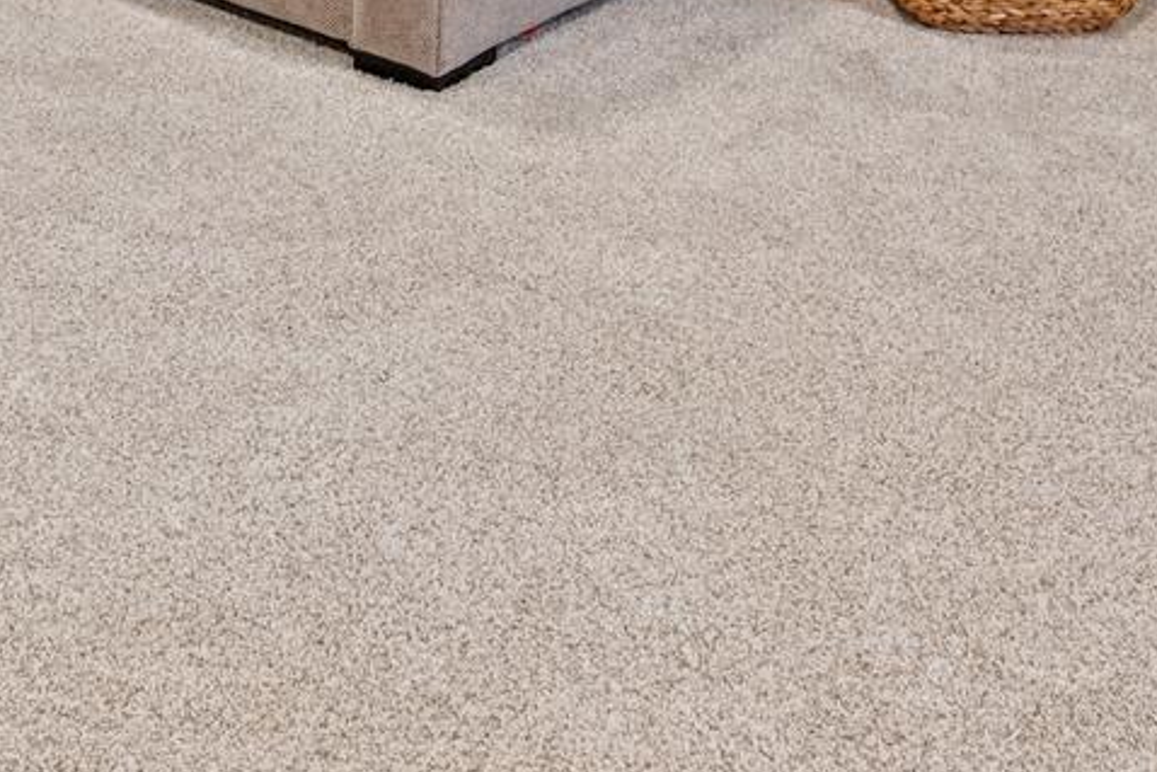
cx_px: 208
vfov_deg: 17.2
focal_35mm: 60
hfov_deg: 32.4
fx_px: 1929
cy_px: -732
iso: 500
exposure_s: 1/3
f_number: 7.1
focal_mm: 14
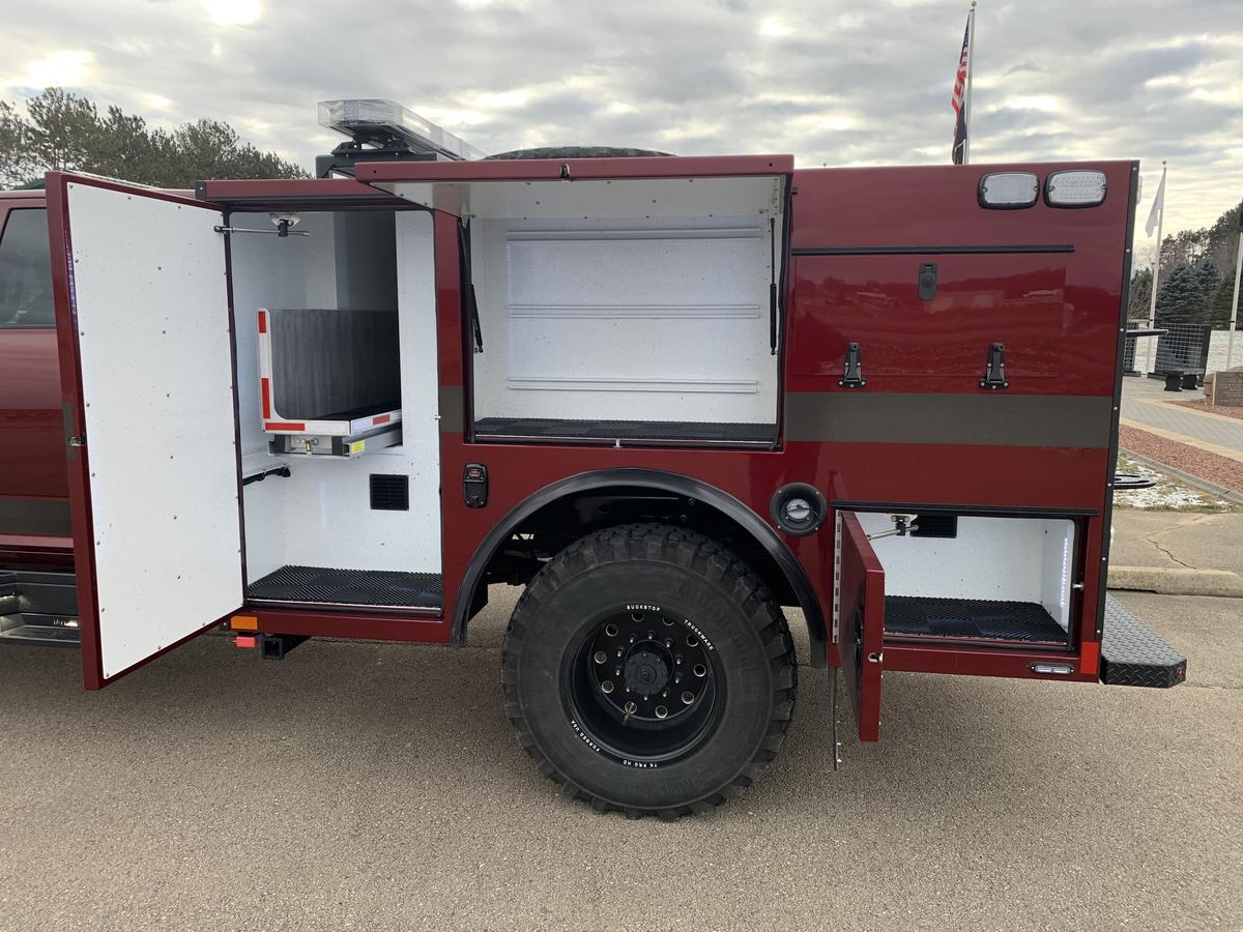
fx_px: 934
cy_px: 466
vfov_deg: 53.1
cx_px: 622
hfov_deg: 67.3
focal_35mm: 26
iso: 25
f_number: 1.8
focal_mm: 4.25
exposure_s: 1/222
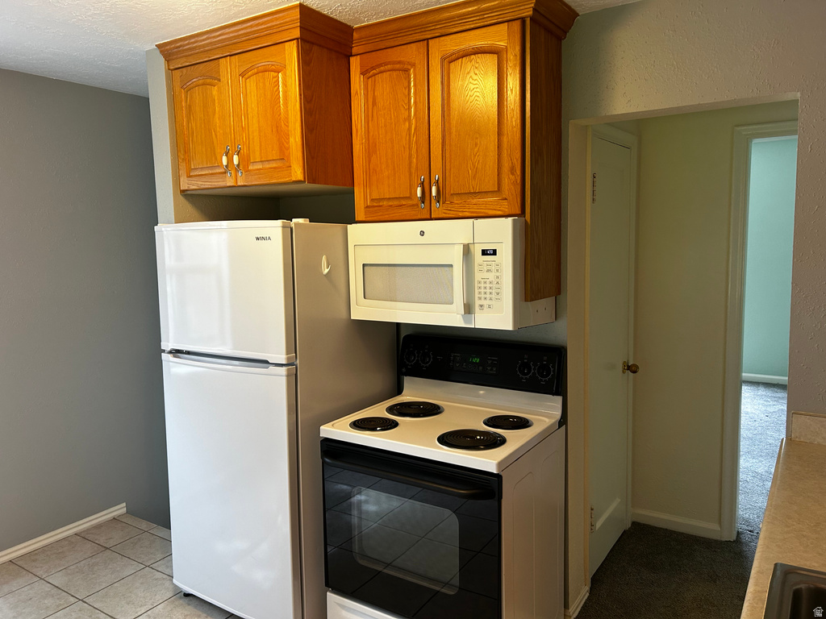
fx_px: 620
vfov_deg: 53.1
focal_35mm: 26
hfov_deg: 67.3
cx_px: 413
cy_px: 310
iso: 125
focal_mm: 5.7
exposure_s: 1/120
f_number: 1.5
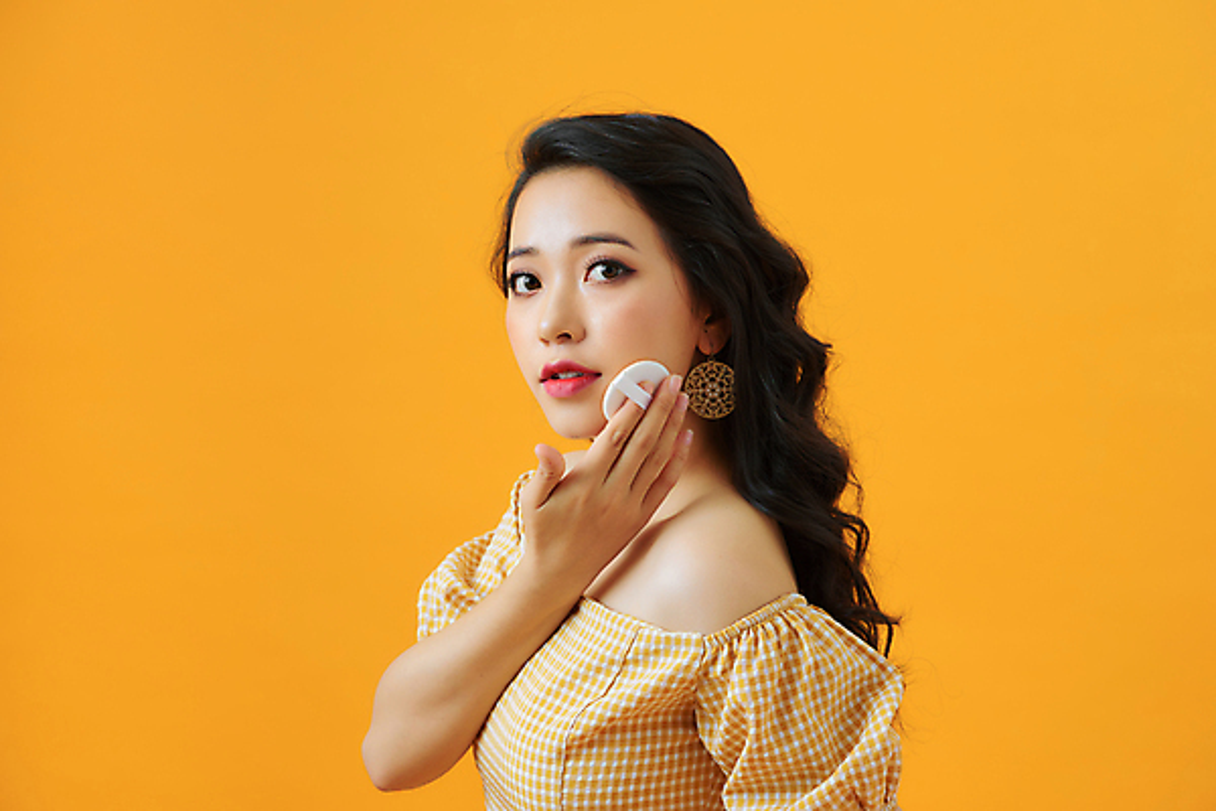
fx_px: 3040
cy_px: 406
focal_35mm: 90
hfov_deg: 22.6
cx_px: 608
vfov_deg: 15.2
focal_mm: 90
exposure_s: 1/160
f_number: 5.6
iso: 200
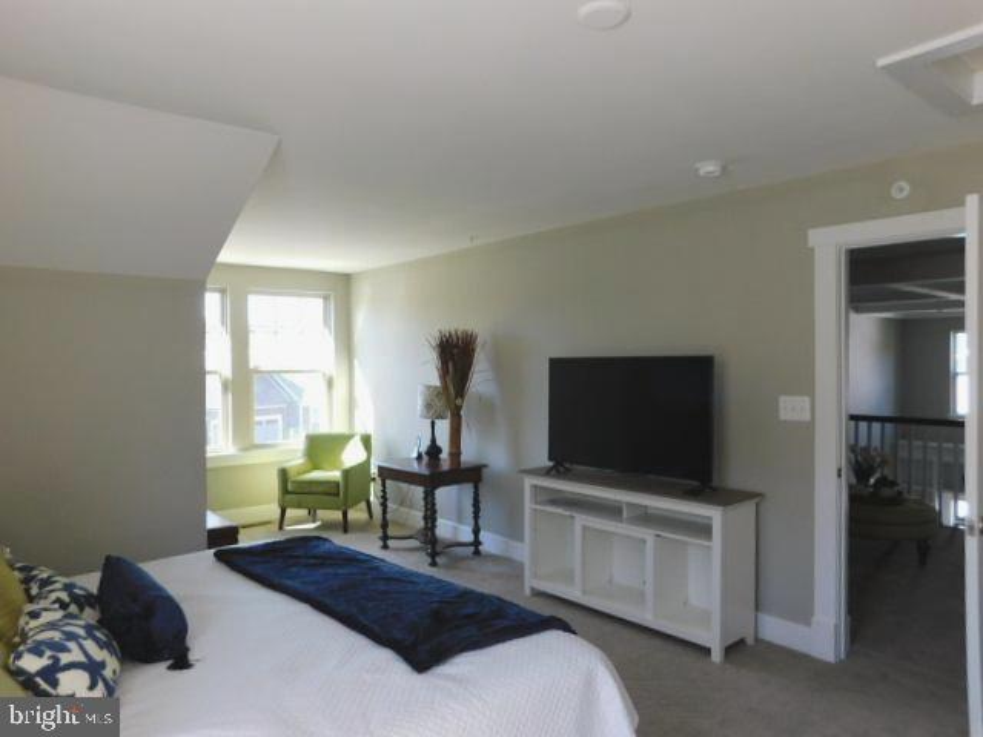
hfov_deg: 71.6
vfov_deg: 56.8
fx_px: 682
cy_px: 368
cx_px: 492
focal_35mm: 24
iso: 125
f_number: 3
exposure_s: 1/40
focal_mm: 4.1
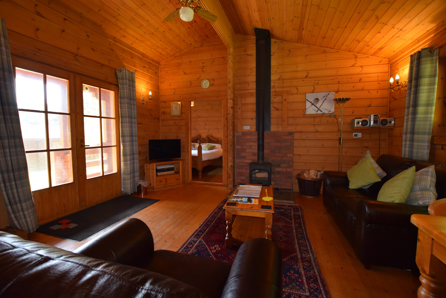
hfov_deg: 100.4
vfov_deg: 77.4
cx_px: 223
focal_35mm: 15
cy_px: 149
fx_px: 186
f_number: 4.5
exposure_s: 1/80
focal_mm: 10
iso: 800
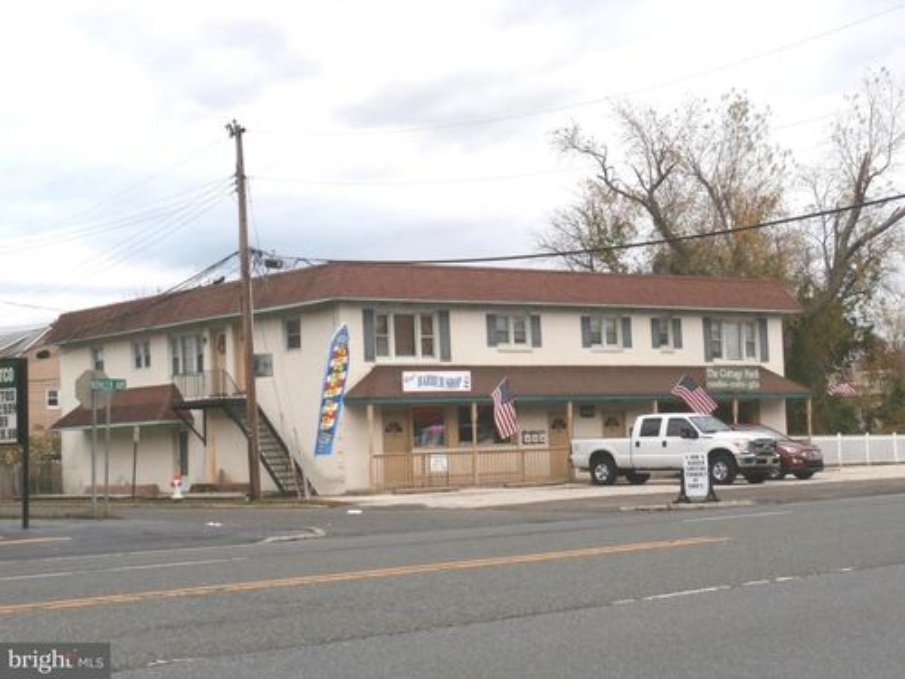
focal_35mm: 68
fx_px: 1778
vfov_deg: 21.6
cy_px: 340
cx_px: 452
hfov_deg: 28.6
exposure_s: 1/200
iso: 100
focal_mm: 12.1
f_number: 4.7
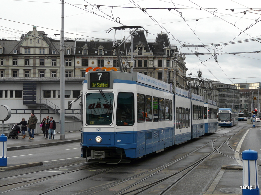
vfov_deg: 21.9
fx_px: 505
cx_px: 130
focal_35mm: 67
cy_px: 98
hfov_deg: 29.0
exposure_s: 1/200
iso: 100
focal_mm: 11.1
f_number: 4
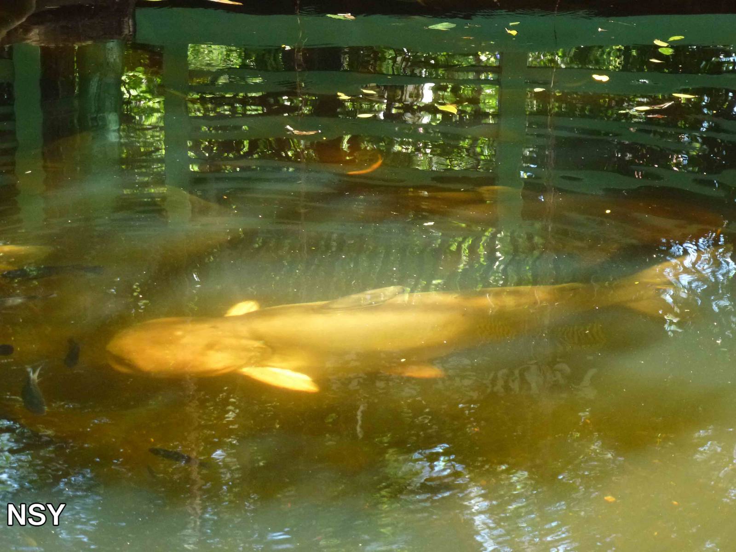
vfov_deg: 11.3
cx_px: 368
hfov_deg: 15.1
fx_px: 2785
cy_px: 276
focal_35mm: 131
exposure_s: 1/40
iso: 400
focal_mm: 23.4
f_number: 5.2
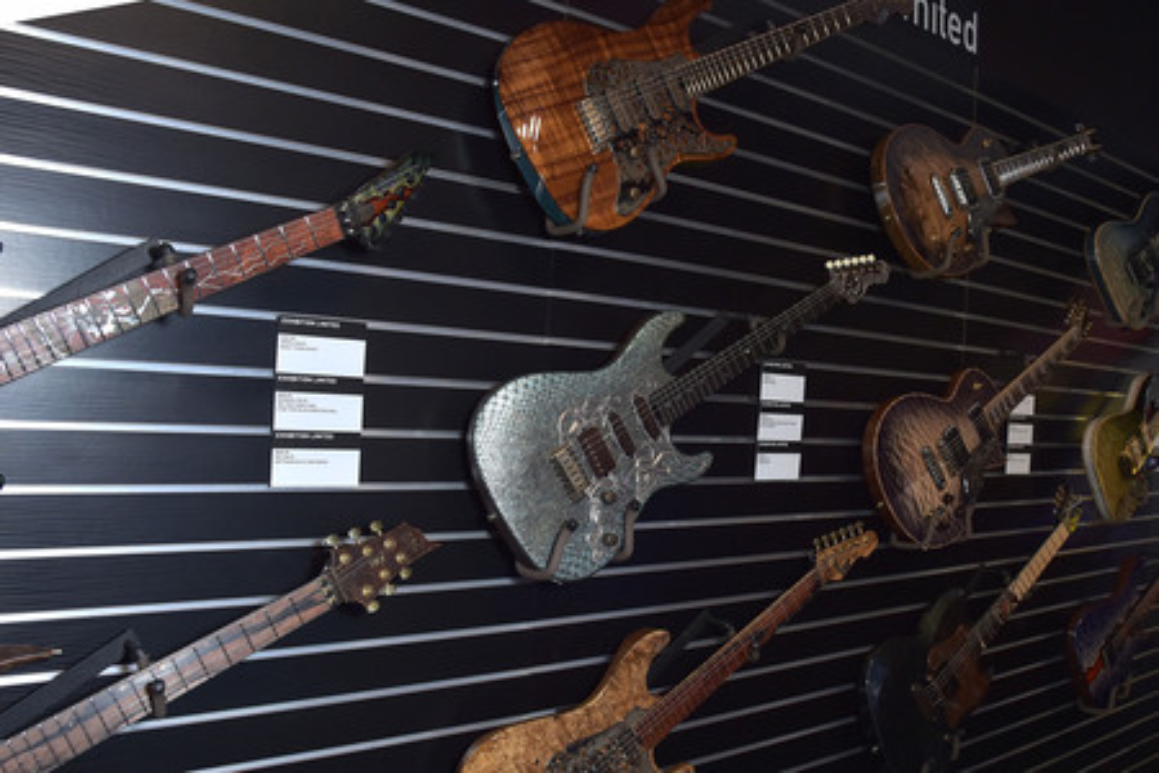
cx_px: 580
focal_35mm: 24
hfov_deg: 73.7
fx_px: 773
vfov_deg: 53.1
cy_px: 386
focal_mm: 24
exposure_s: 1/250
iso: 1250
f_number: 7.1
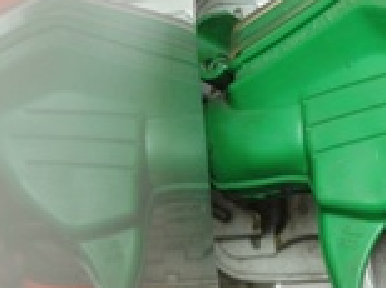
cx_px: 485
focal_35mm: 279
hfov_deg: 7.0
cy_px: 198
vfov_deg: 5.3
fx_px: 3106
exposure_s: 1/250
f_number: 5.6
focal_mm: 70
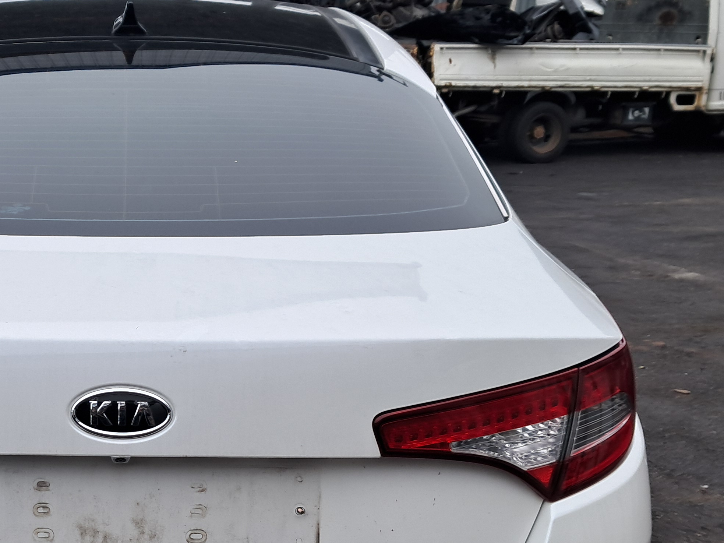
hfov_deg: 33.0
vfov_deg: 25.8
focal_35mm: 56
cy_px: 397
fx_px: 1171
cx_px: 109
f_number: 1.8
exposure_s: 1/296
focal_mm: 4
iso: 50
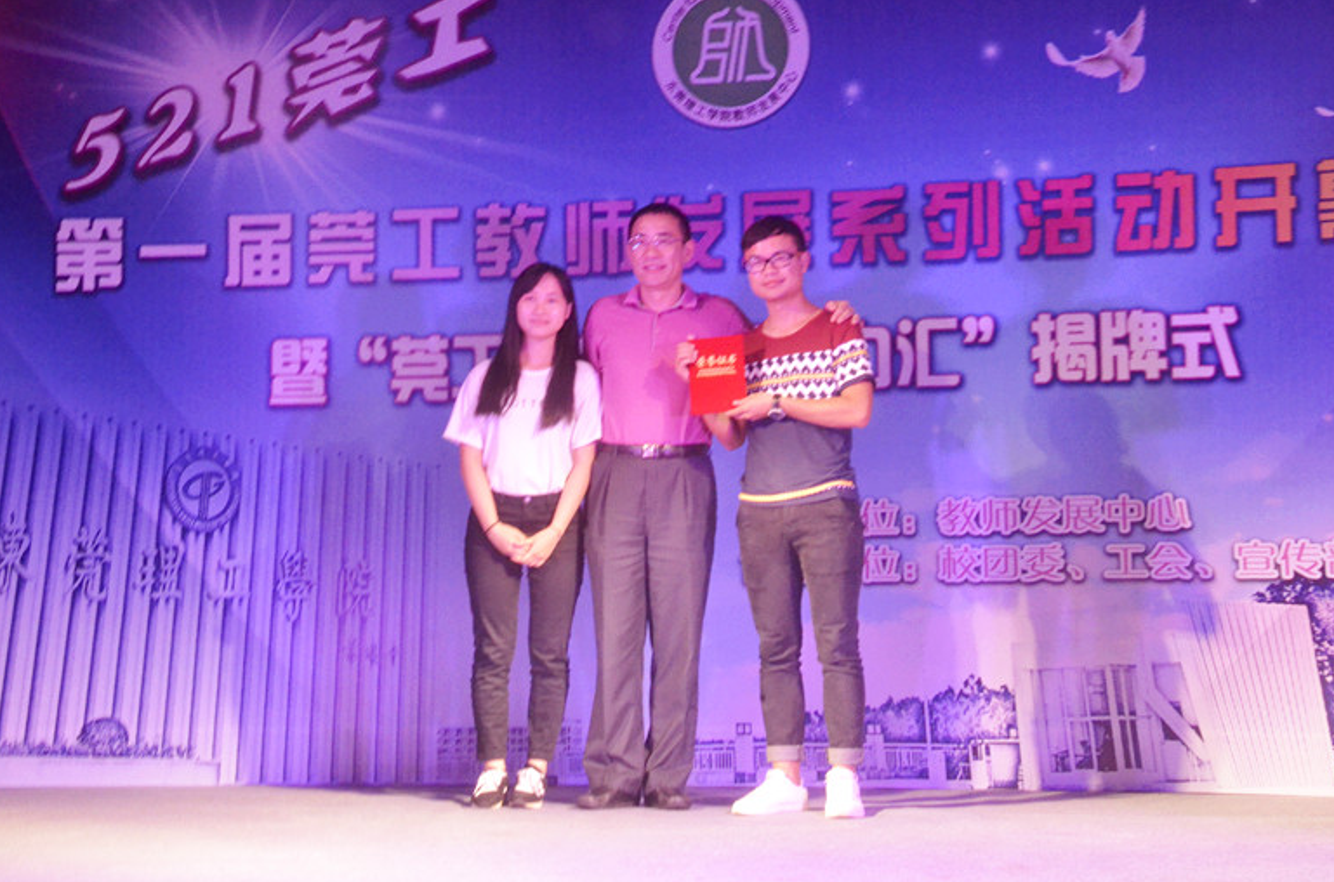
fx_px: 1848
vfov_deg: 26.9
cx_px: 644
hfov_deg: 39.7
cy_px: 454
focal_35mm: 50
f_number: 29
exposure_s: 1/15
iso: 5000
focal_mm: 32
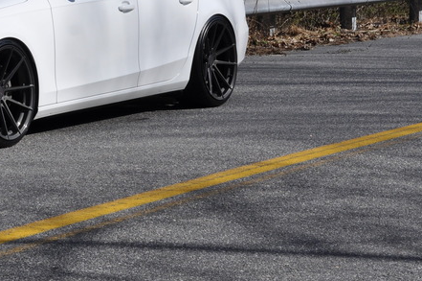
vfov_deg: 7.8
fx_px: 2037
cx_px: 50
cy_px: 11
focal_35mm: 174
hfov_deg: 11.8
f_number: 10
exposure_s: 1/400
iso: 200
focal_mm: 50
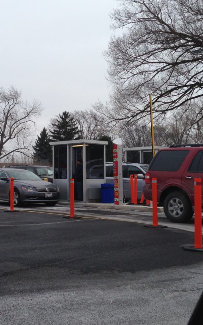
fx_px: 452
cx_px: 57
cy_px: 159
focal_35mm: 51
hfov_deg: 25.1
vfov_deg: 39.6
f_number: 2.4
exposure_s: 1/1748
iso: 50
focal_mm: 4.12
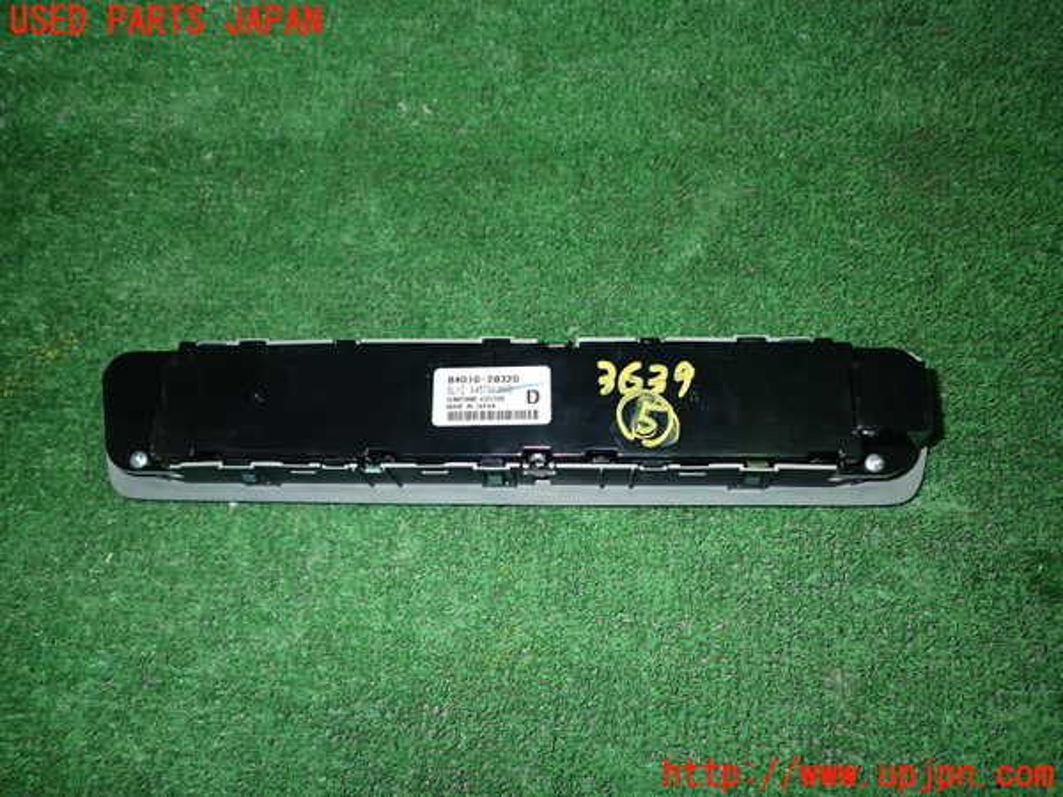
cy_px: 398
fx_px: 860
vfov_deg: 49.7
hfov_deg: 63.4
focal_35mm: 28
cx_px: 532
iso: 400
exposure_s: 1/30
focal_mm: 5.05
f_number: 6.3
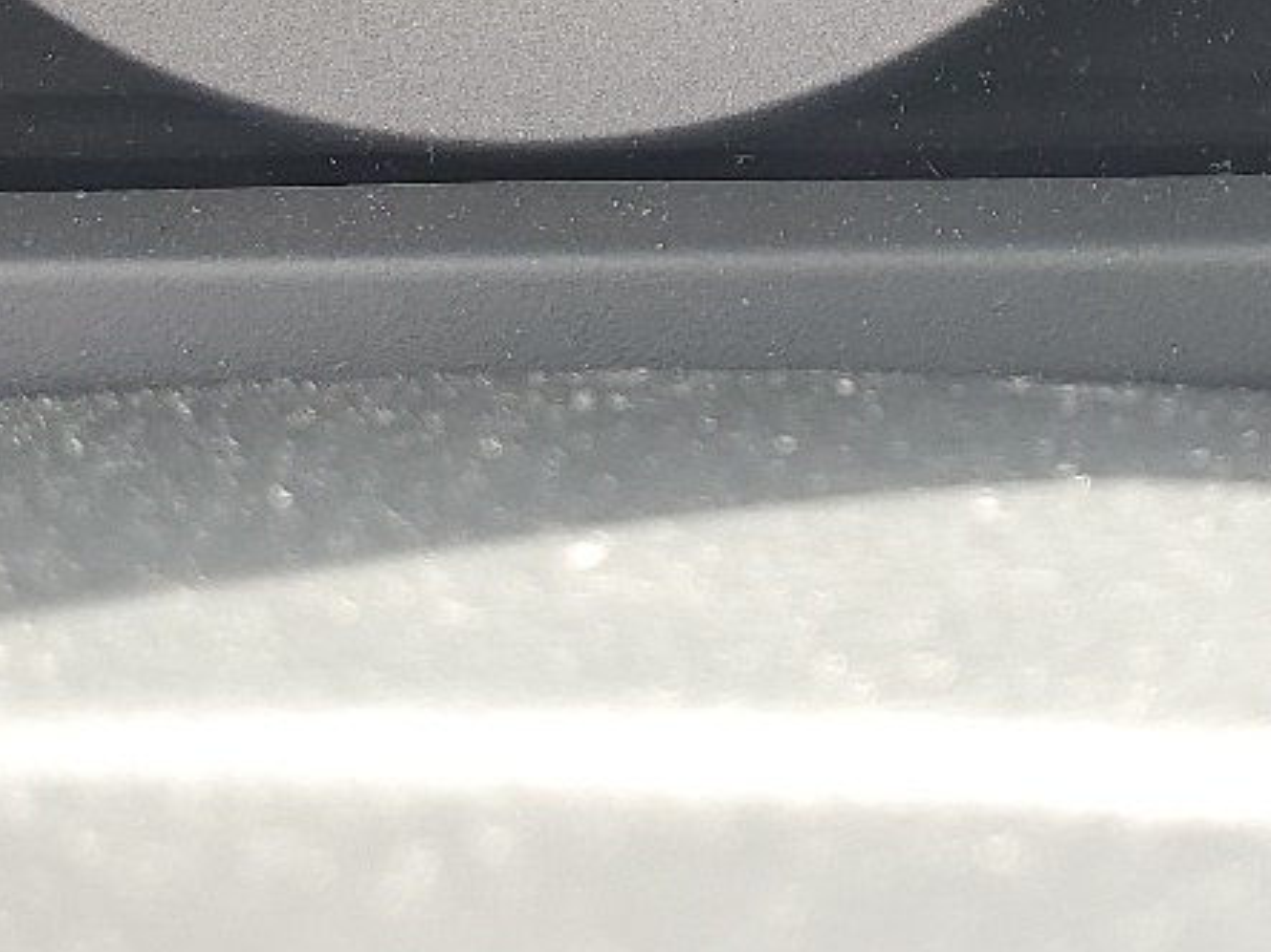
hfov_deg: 20.7
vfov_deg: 14.6
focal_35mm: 94
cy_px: -485
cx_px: 975
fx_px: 3450
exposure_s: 1/164
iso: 50
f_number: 1.5
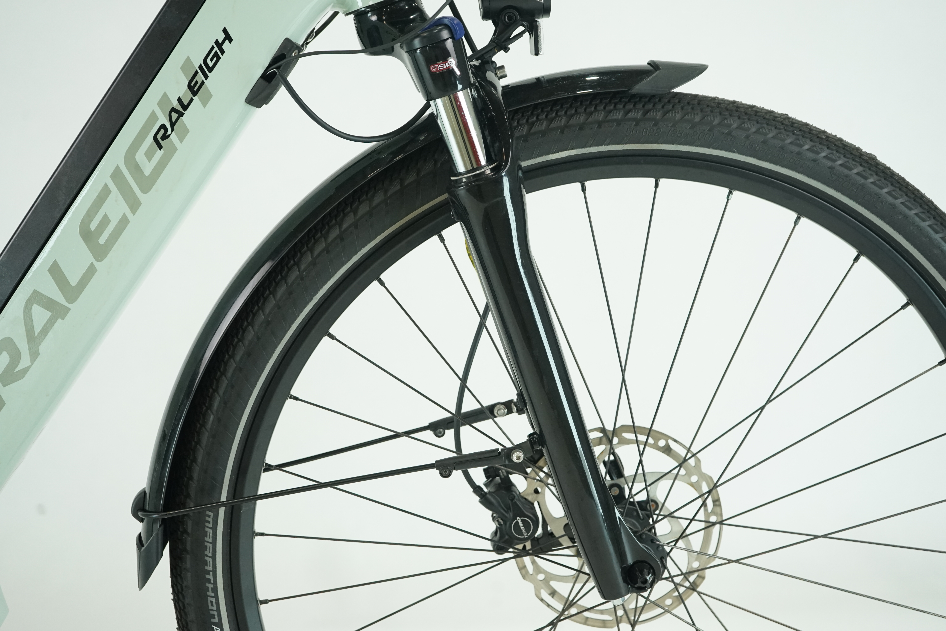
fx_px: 1314
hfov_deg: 39.6
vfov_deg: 27.0
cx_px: 473
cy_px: 316
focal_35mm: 50
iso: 2000
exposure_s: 1/200
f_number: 6.3
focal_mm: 50
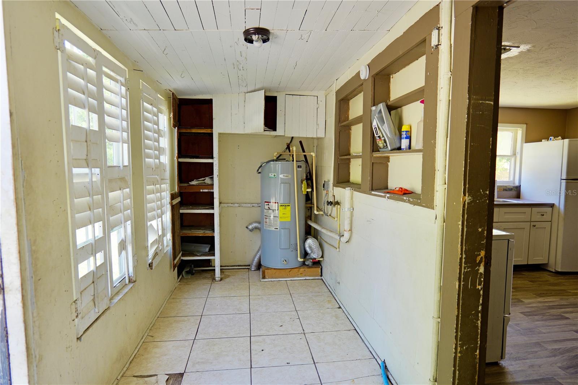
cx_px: 289
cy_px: 192
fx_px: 321
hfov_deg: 84.0
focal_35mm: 20
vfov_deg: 61.9
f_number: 3.5
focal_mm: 20
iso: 250
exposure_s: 1/60
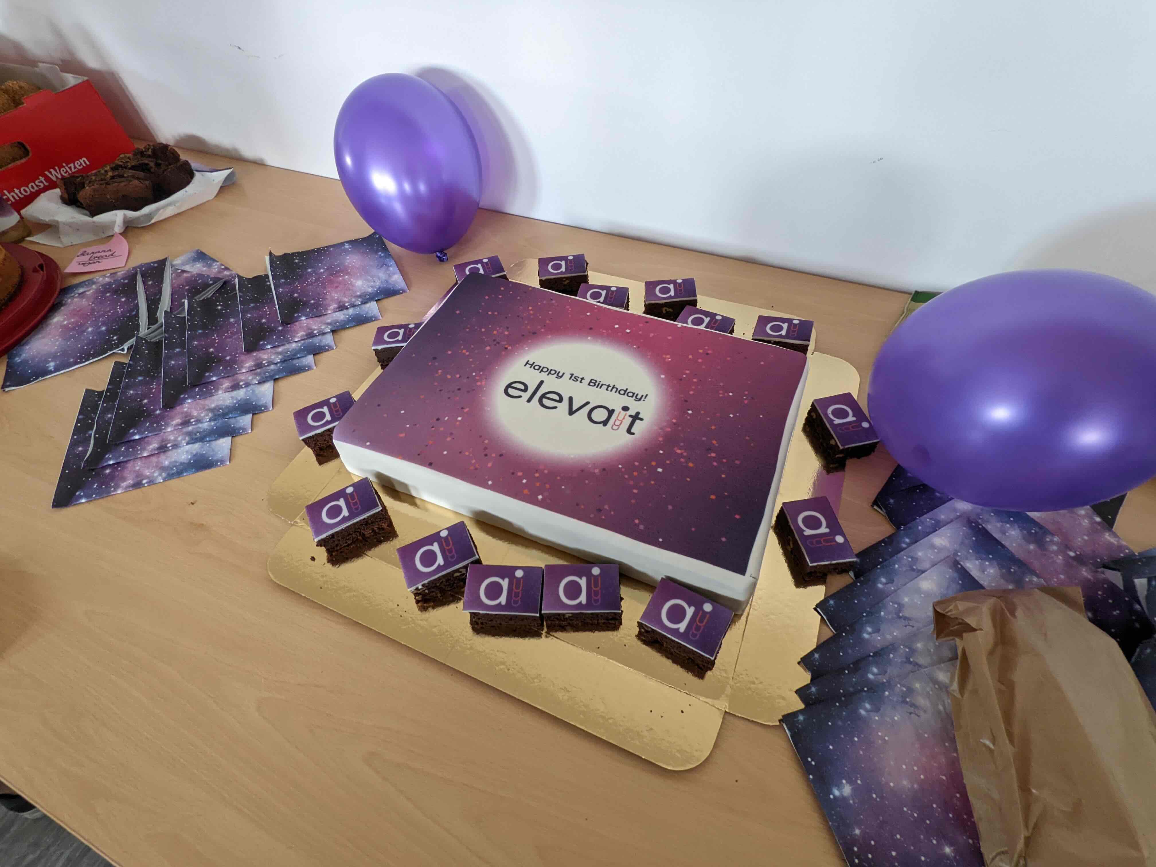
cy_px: 434
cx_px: 578
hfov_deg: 94.5
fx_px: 534
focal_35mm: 16
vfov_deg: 78.1
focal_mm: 2.22
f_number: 2.2
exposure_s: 1/41.6
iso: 163
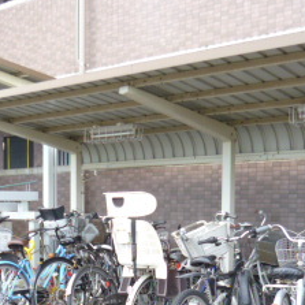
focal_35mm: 61
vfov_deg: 27.3
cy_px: 264
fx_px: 608
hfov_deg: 28.1
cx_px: 123
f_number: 2.5
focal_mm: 4.3
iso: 100
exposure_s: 1/60
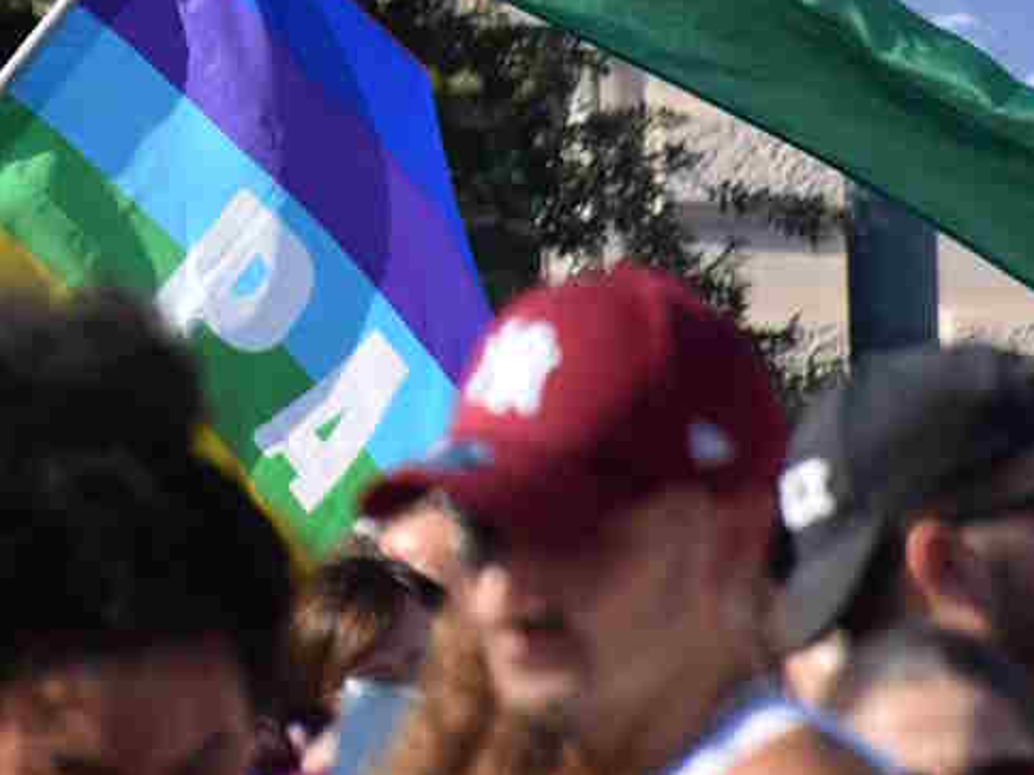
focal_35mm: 627
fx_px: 18724
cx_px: 79
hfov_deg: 3.2
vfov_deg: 2.4
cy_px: -150
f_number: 5.6
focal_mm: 140
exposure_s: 1/1000
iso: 400
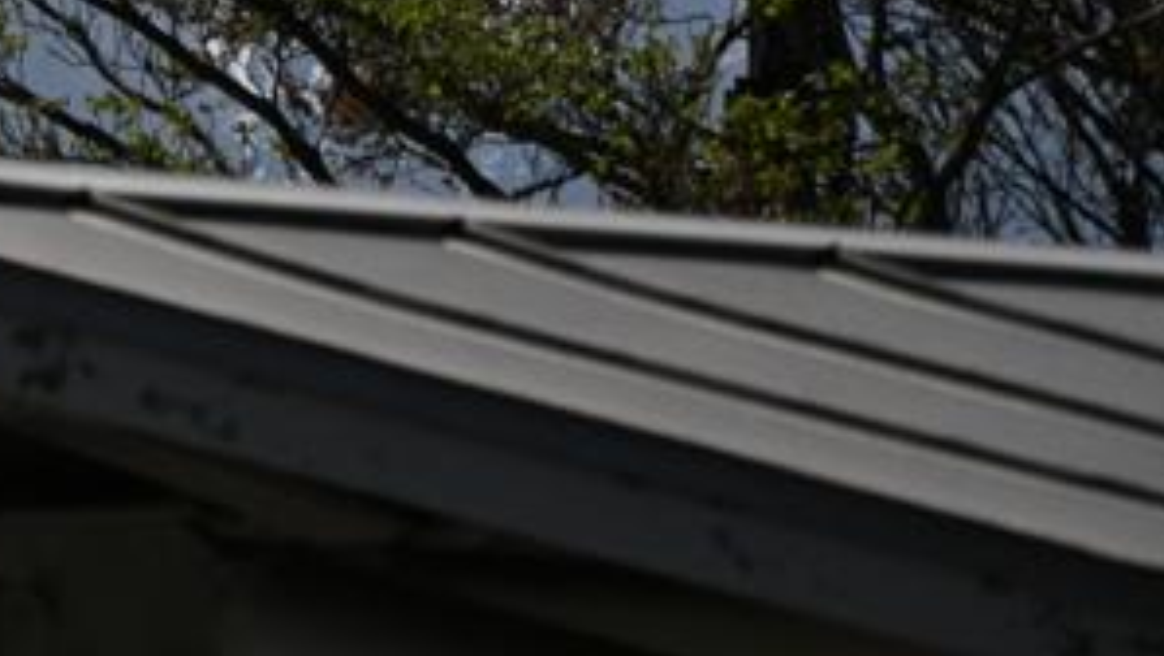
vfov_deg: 1.4
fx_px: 27361
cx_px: -1152
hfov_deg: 2.4
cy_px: -902
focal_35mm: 886
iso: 100
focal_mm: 140
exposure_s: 1/2000
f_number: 8
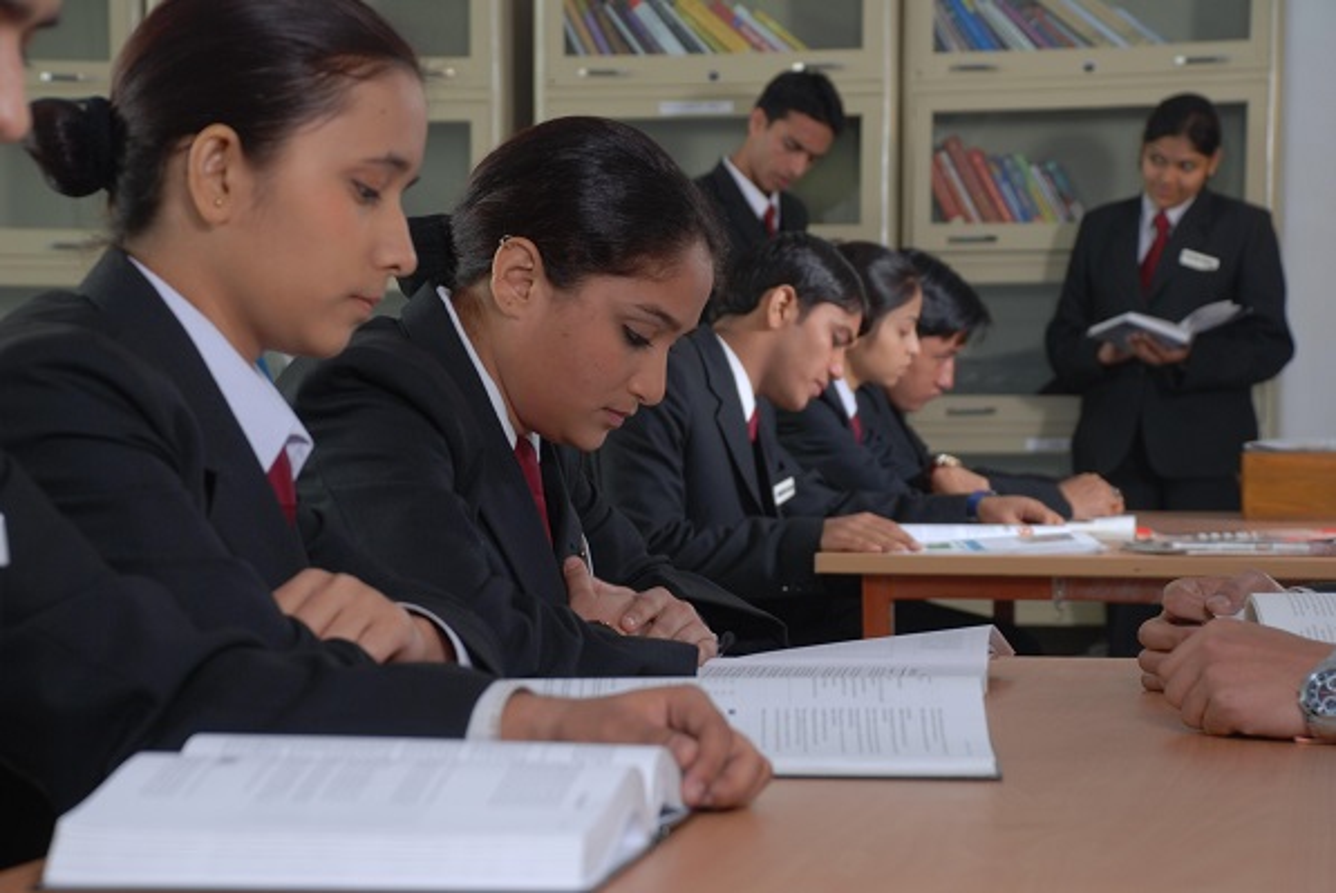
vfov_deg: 13.1
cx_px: 668
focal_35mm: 105
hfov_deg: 19.4
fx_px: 3899
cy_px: 446
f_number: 6.7
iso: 100
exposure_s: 1/8
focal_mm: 70
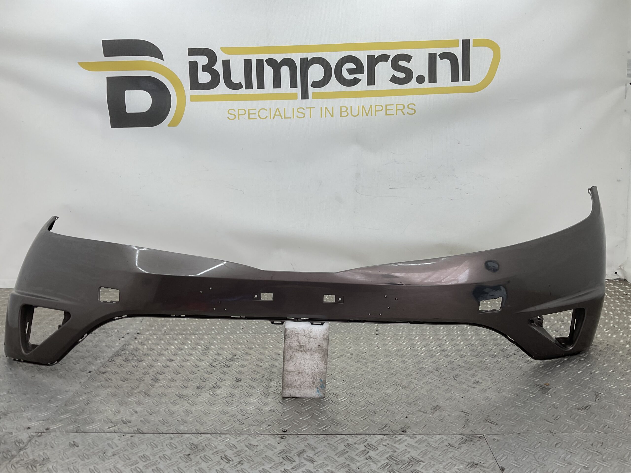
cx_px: 316
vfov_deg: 48.2
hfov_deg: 61.7
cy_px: 236
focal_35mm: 29
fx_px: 529
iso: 16
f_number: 1.8
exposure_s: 1/119
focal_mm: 3
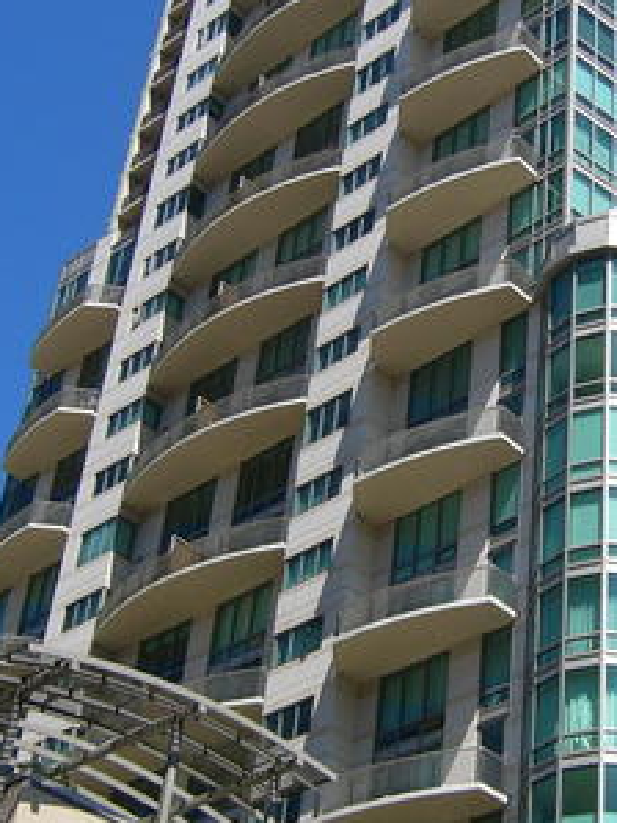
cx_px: 454
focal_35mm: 75
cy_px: 501
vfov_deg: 25.9
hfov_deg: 19.5
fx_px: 1784
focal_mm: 5.8
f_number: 8
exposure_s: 1/125
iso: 50
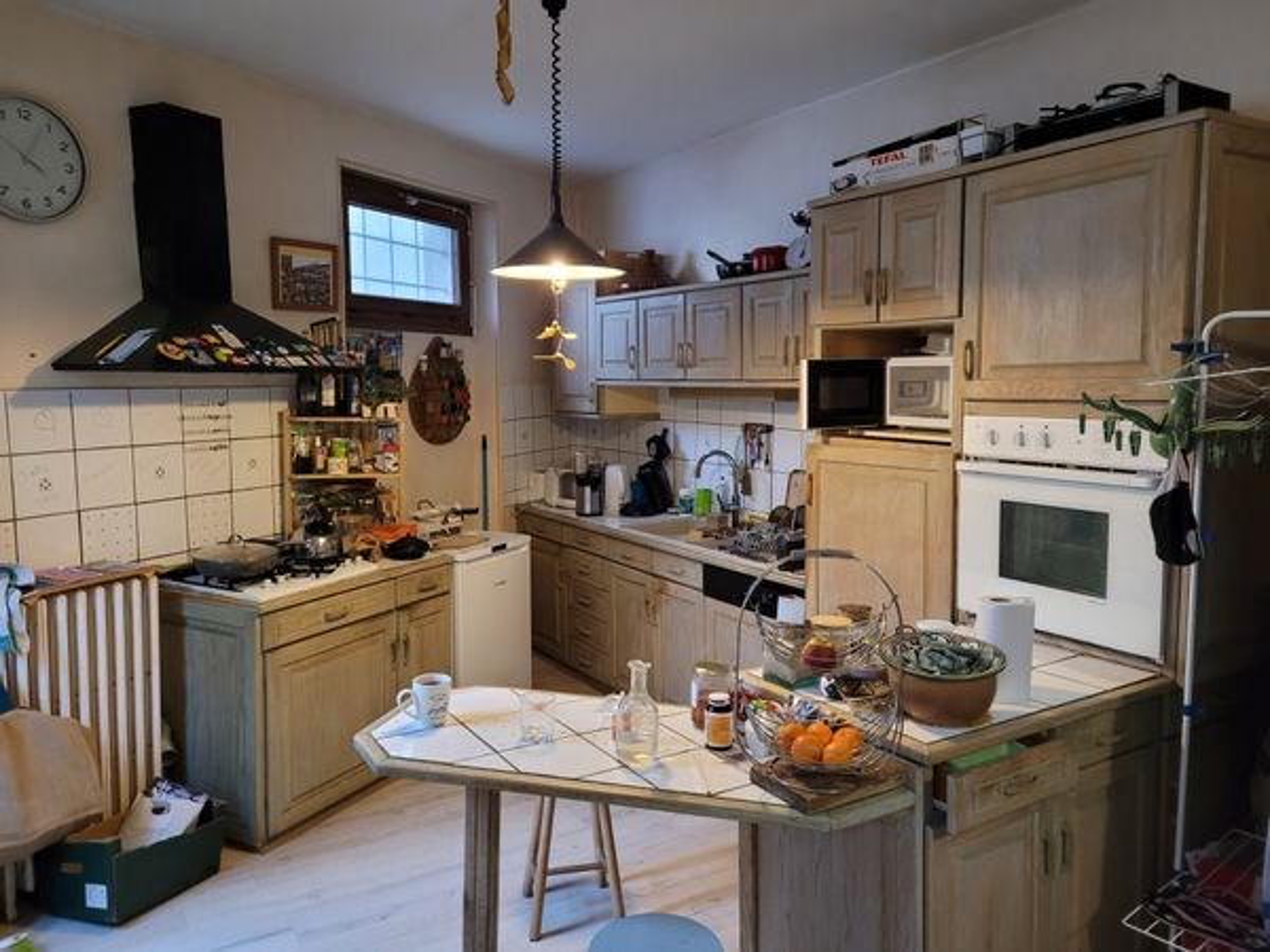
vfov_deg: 53.1
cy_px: 476
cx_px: 635
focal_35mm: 26
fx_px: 954
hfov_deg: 67.3
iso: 640
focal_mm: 5.4
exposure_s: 1/50
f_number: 1.8
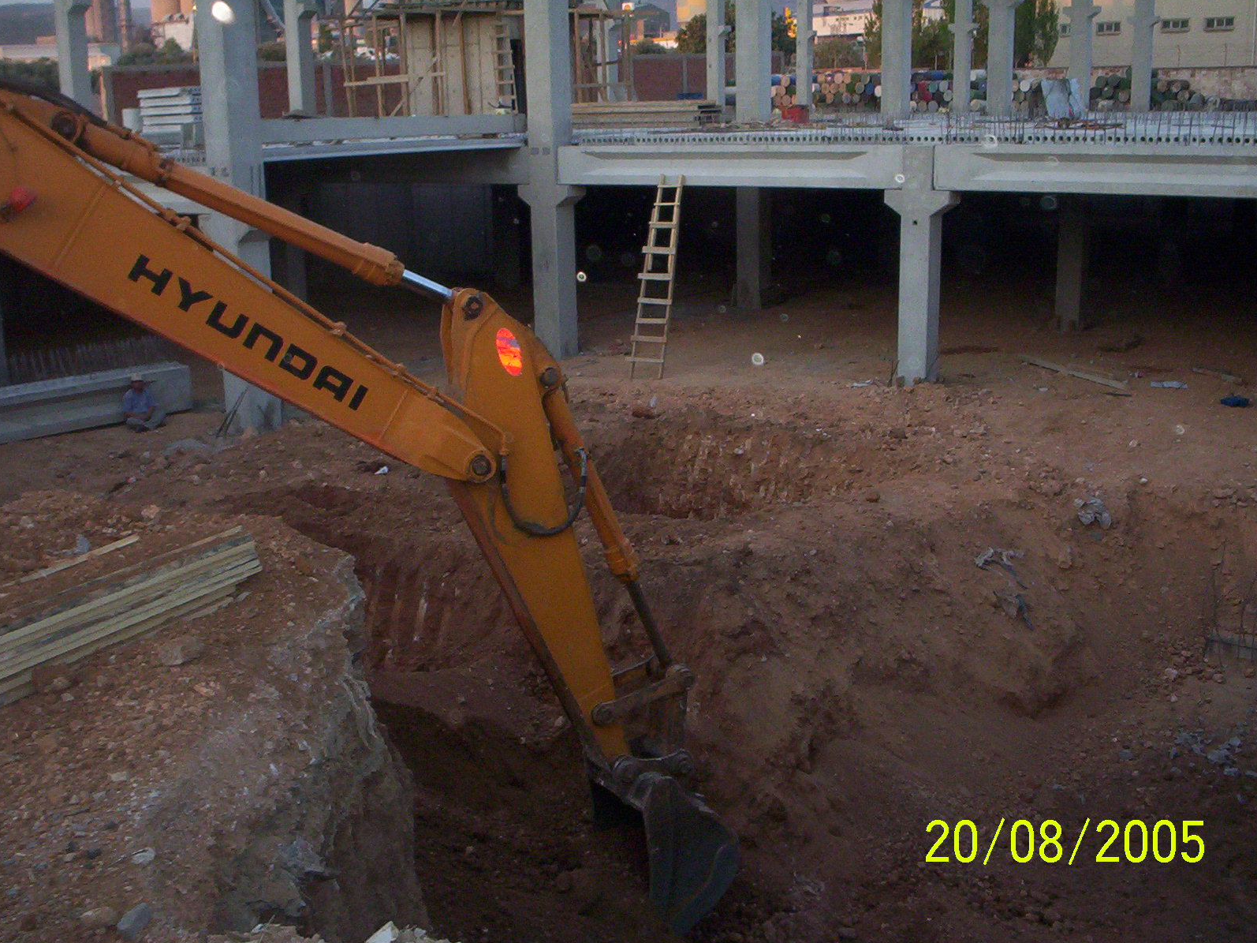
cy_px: 476
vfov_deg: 36.8
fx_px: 1416
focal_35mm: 39
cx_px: 628
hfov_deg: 47.9
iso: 140
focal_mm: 4.99
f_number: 4.5
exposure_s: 1/60
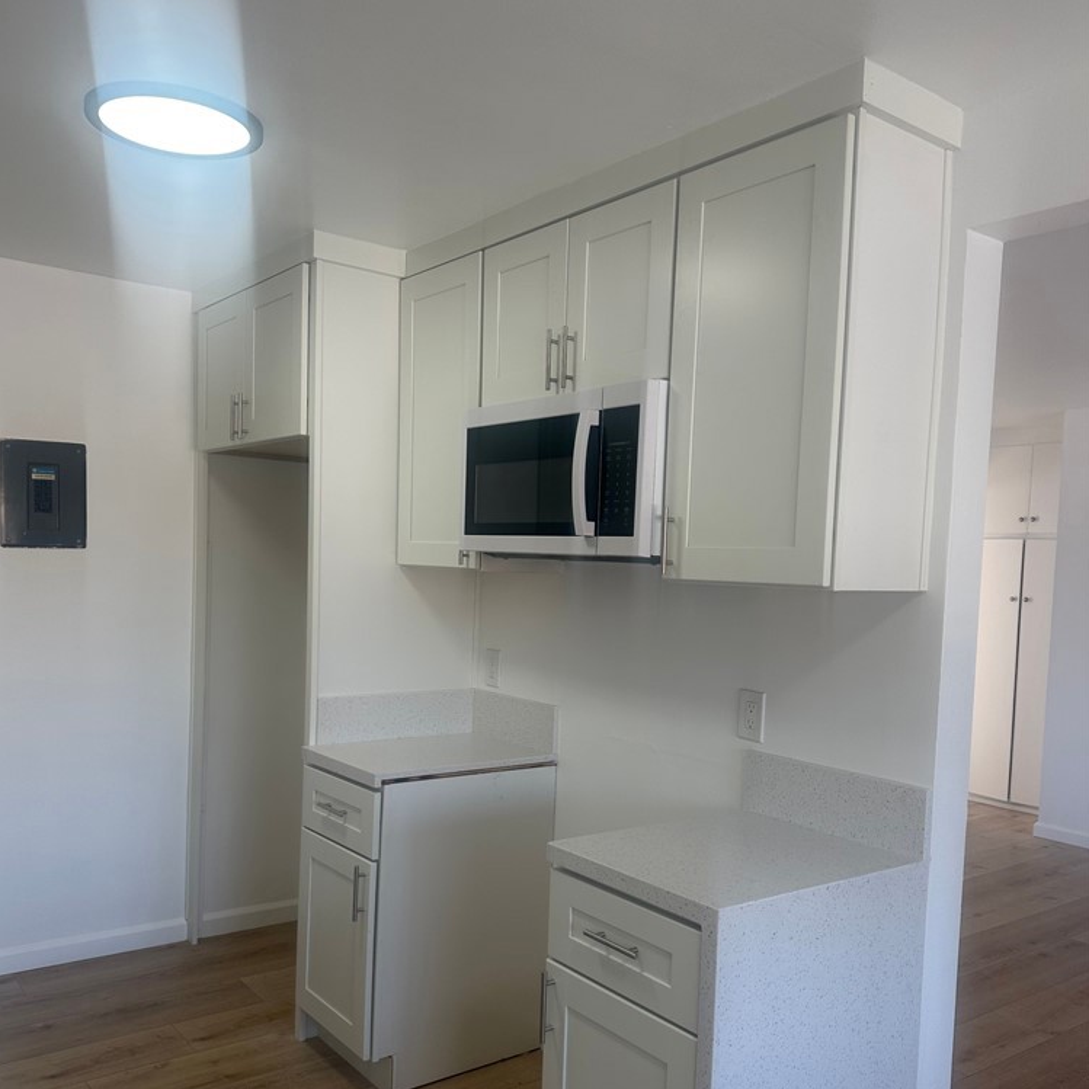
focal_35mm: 29
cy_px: 628
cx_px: 534
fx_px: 1032
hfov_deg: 55.6
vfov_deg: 55.4
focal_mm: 6.86
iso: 64
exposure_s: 1/134
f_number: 1.78
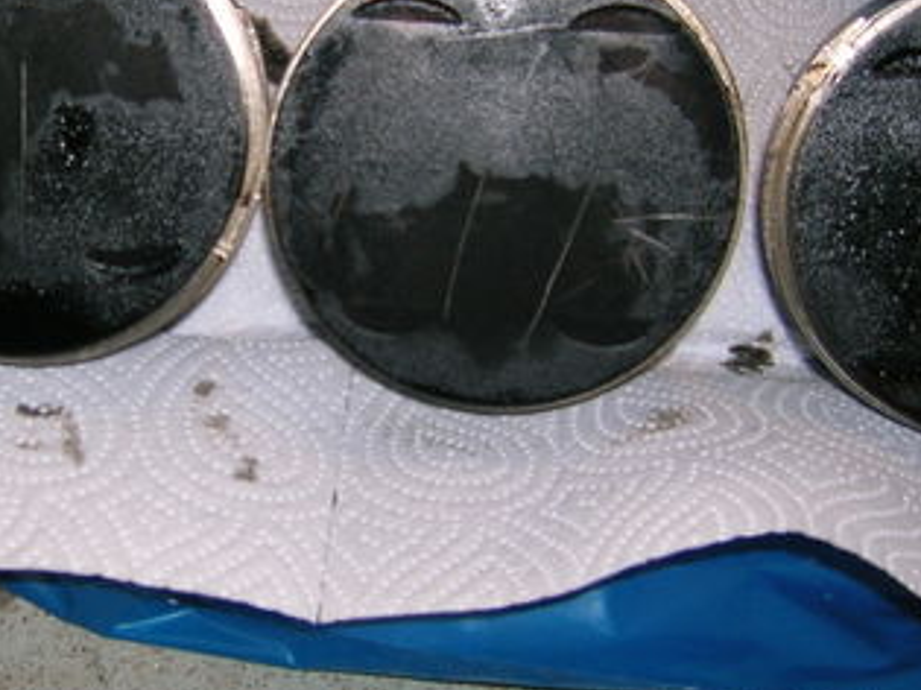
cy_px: 288
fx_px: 1835
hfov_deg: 27.9
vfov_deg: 21.3
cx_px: 272
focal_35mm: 69
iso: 50
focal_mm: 5.7
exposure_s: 1/60.1
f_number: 2.9
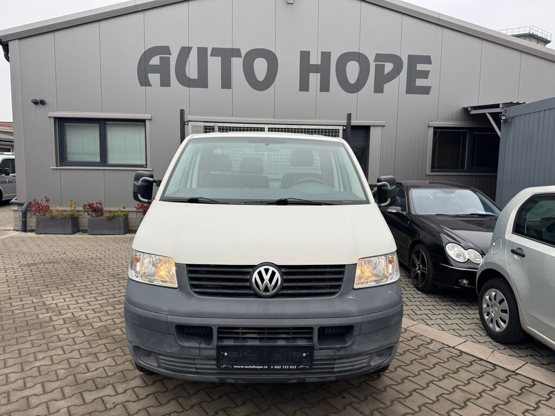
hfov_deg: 71.6
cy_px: 208
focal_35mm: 24
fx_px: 385
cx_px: 278
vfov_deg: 56.8
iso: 80
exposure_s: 1/376
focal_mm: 6.76
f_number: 1.78
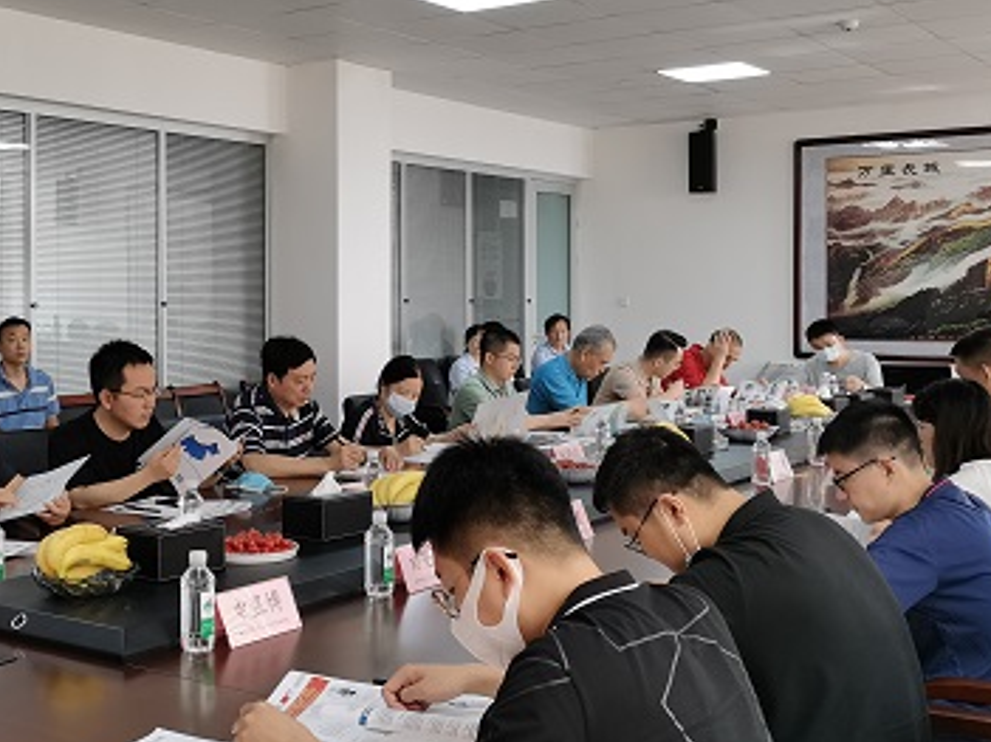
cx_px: 333
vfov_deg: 30.8
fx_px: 1345
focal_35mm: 47
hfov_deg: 40.0
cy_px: 303
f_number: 1.8
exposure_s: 1/100
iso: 125
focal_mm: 5.58
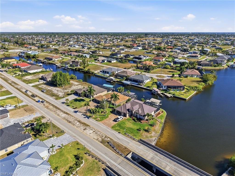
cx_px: 118
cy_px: 88
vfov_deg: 56.8
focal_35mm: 24
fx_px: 163
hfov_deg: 71.6
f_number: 1.8
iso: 100
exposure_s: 1/6400
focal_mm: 8.7
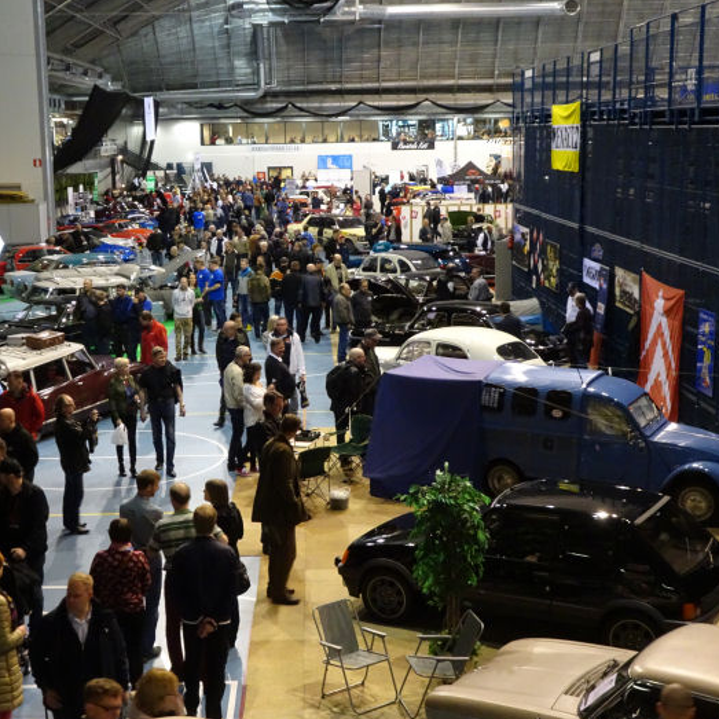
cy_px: 360
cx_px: 296
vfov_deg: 34.0
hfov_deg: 33.9
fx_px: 1175
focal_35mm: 50
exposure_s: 1/25
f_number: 4
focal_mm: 6.37
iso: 800
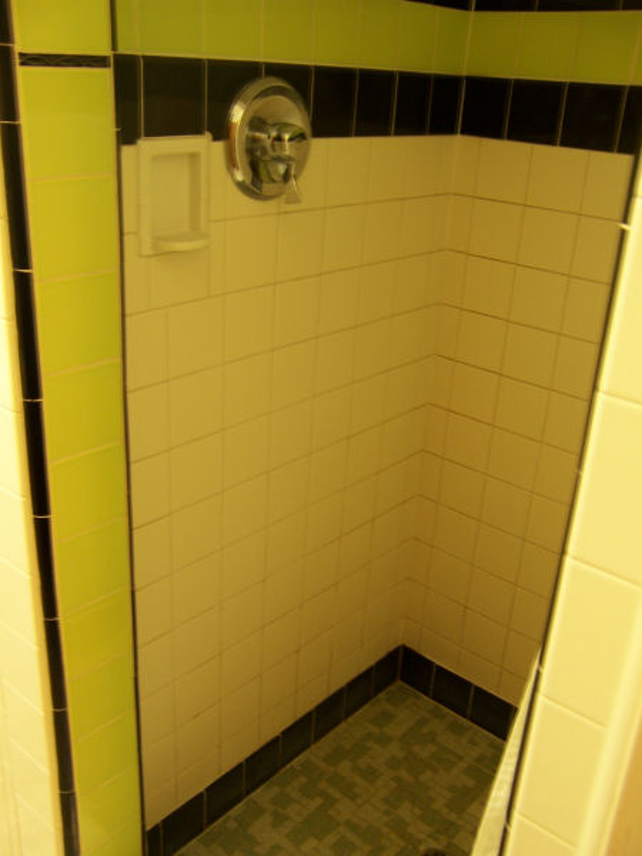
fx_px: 816
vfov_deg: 55.4
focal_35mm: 33
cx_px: 321
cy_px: 428
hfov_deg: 42.9
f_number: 3.4
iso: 80
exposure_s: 1/2
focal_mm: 5.5
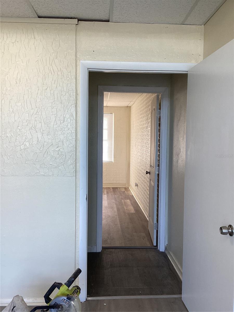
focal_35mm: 31
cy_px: 156
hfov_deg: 45.4
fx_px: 279
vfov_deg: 58.4
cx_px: 117
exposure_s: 1/120
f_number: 2.4
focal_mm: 3.3
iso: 64
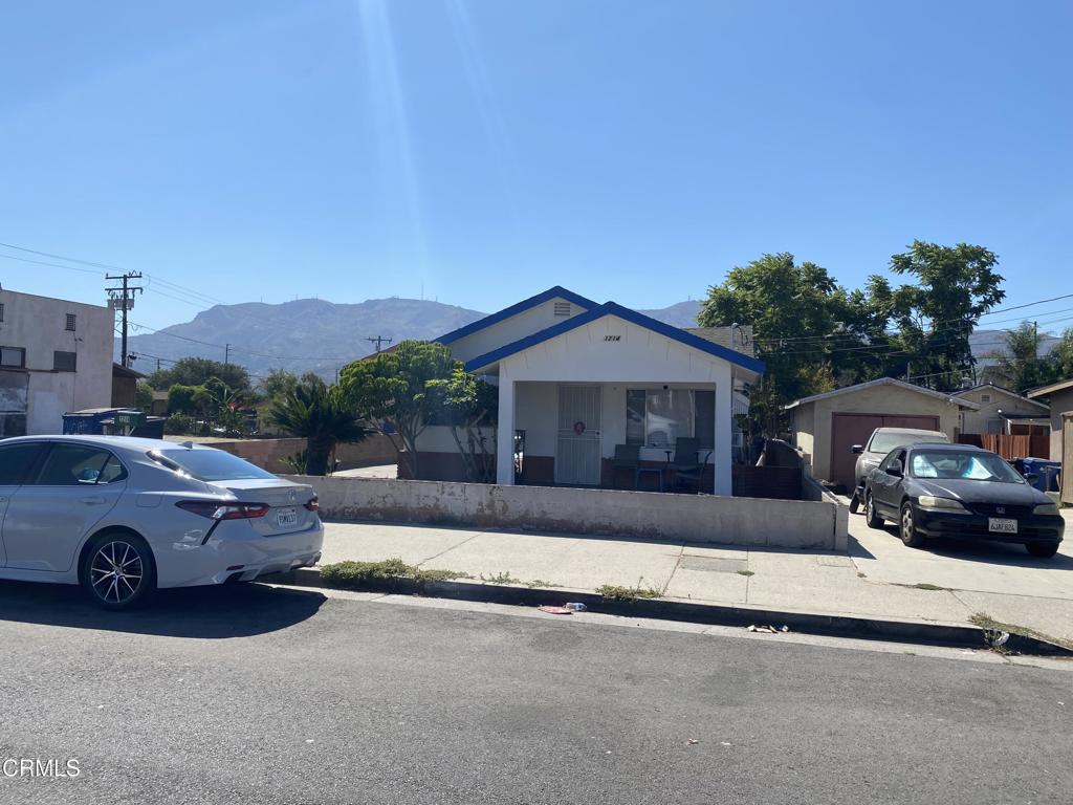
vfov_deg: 53.1
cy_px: 402
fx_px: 806
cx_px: 536
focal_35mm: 26
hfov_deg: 67.3
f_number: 1.8
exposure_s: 1/4115
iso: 32
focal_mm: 4.25
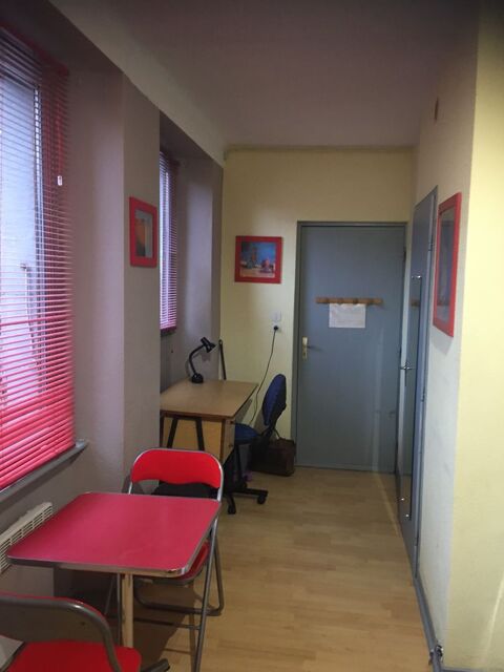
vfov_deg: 61.7
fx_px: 563
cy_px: 336
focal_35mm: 29
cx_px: 252
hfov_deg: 48.2
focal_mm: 4.15
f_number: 2.2
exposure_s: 1/33
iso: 200
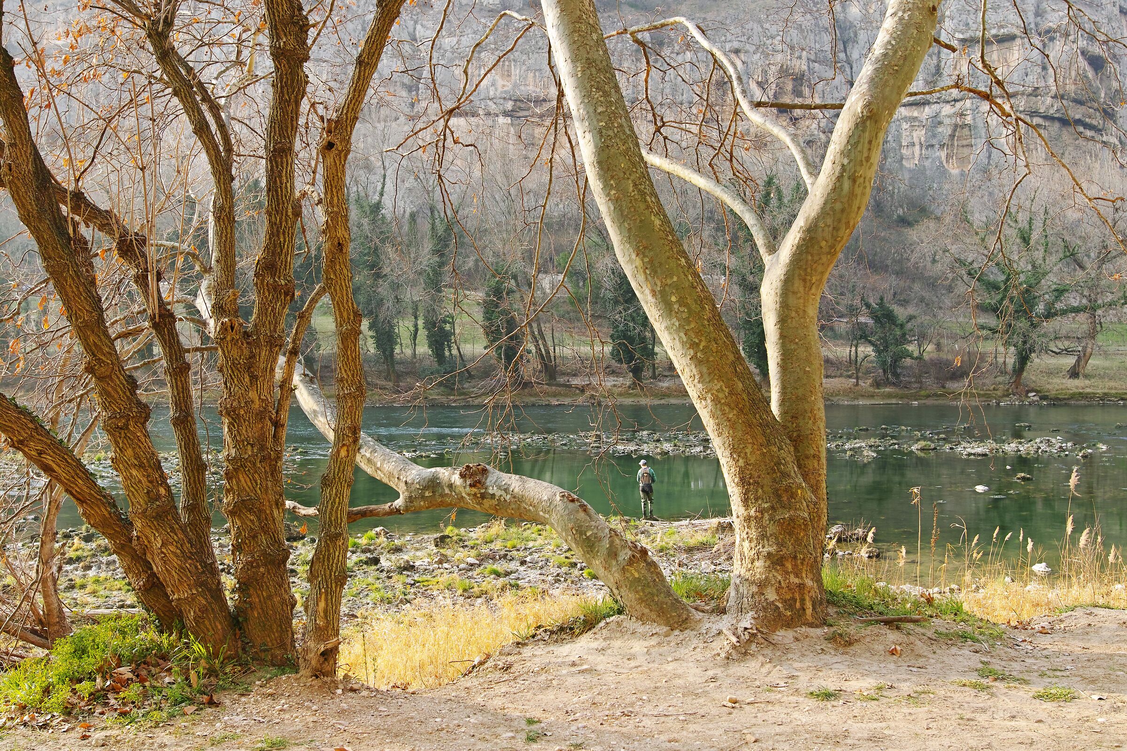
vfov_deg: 36.9
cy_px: 376
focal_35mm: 36
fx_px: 1127
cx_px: 564
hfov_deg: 53.1
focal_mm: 24
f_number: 5.6
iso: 100
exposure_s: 1/80
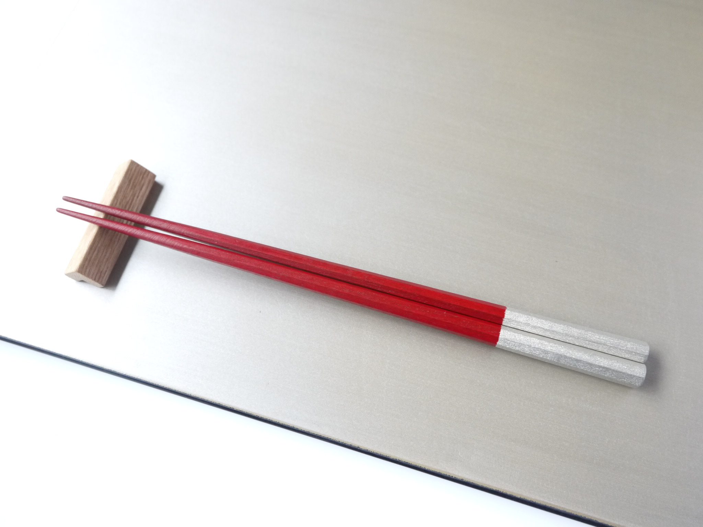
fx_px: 772
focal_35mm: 38
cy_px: 264
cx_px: 352
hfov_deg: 49.0
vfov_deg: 37.7
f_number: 4.3
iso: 800
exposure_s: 1/50
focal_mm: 19
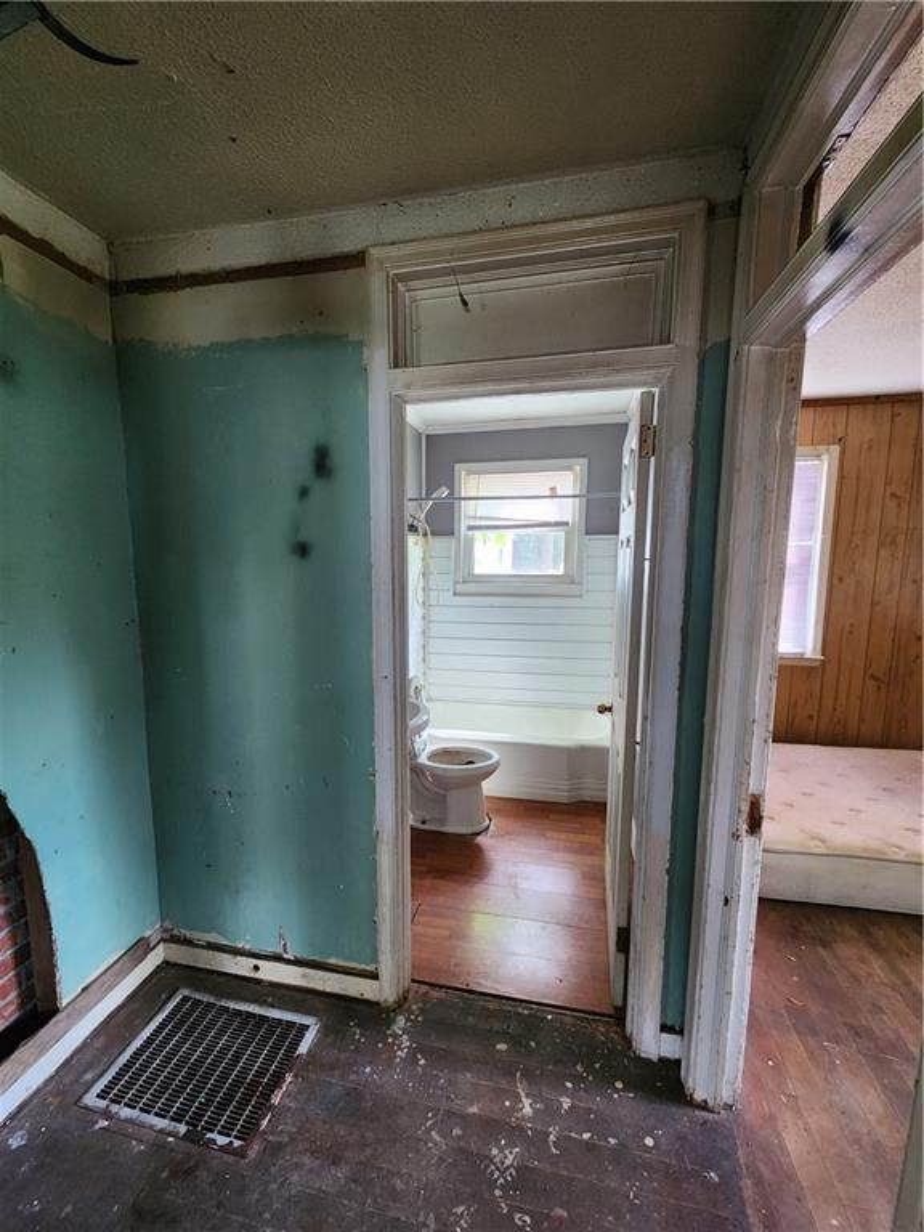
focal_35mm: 13
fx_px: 463
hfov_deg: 89.9
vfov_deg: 106.2
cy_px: 616
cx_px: 462
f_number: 2.2
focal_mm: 2.2
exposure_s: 1/30
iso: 320
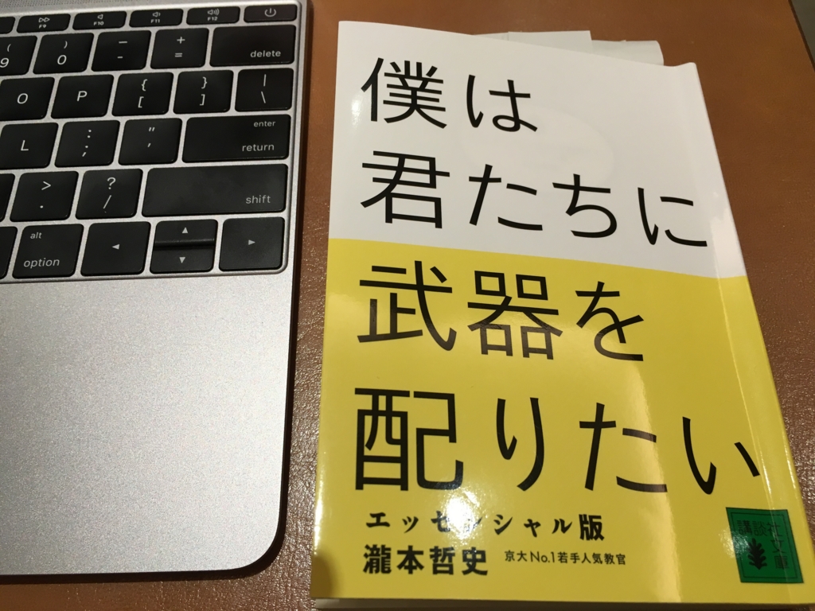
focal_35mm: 29
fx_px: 683
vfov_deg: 48.2
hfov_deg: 61.7
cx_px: 408
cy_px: 306
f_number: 2.2
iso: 32
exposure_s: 1/30
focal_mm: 4.15
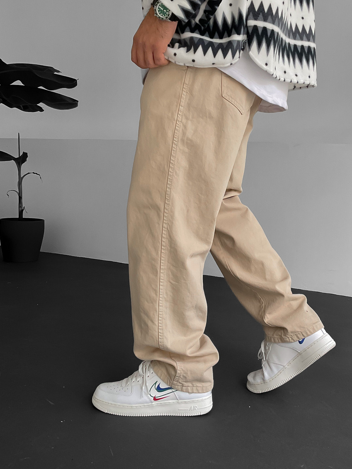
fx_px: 556
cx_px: 232
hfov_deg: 34.8
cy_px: 205
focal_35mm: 41
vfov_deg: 45.7
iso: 32
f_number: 1.8
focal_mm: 3
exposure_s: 1/120
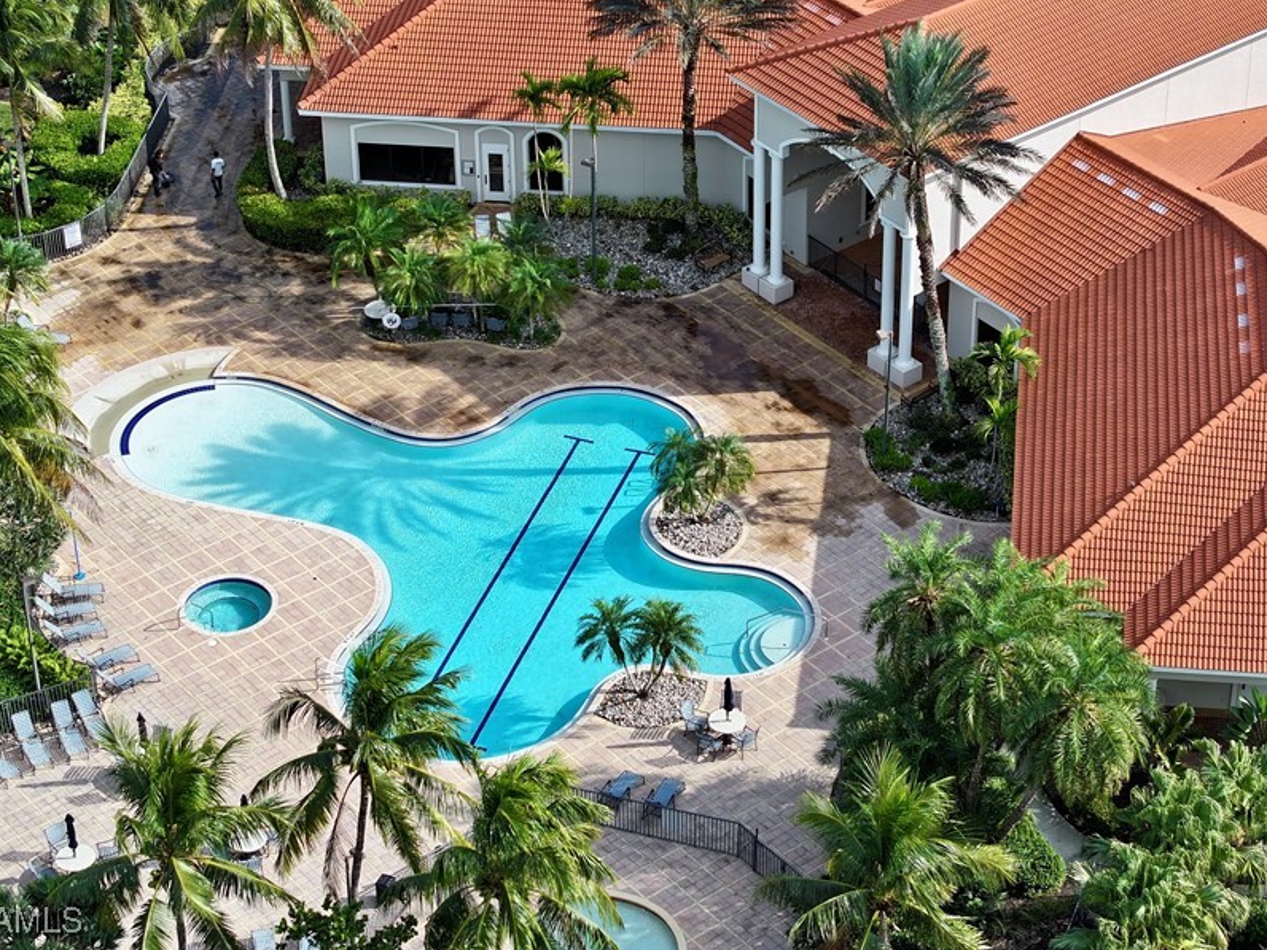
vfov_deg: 16.4
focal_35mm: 90
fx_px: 3294
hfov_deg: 21.8
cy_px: 345
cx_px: 704
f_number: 2.8
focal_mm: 19.35
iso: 120
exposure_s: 1/1000
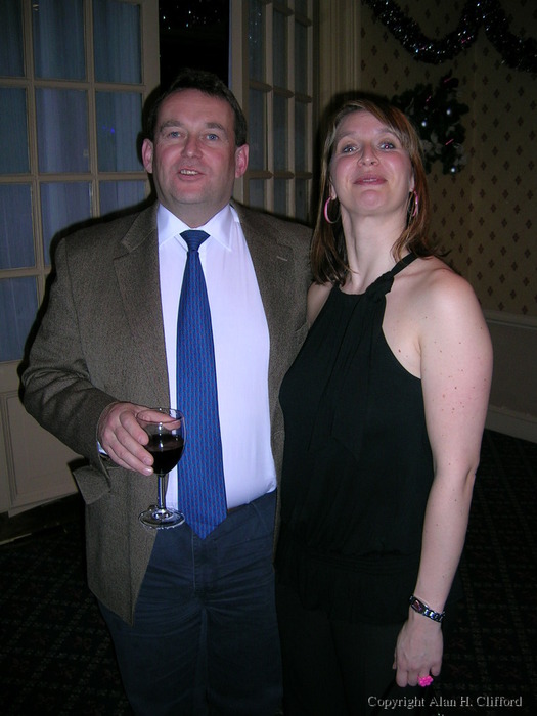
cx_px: 268
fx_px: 724
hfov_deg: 40.7
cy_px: 358
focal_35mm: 35
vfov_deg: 52.6
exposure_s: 1/60
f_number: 2.8
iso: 50
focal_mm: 5.4
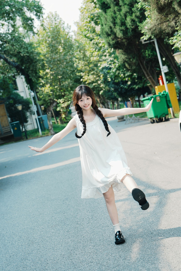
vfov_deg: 28.8
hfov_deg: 19.5
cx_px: 90
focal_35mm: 70
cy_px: 136
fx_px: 528
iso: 200
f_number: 5
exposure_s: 1/400
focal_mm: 70
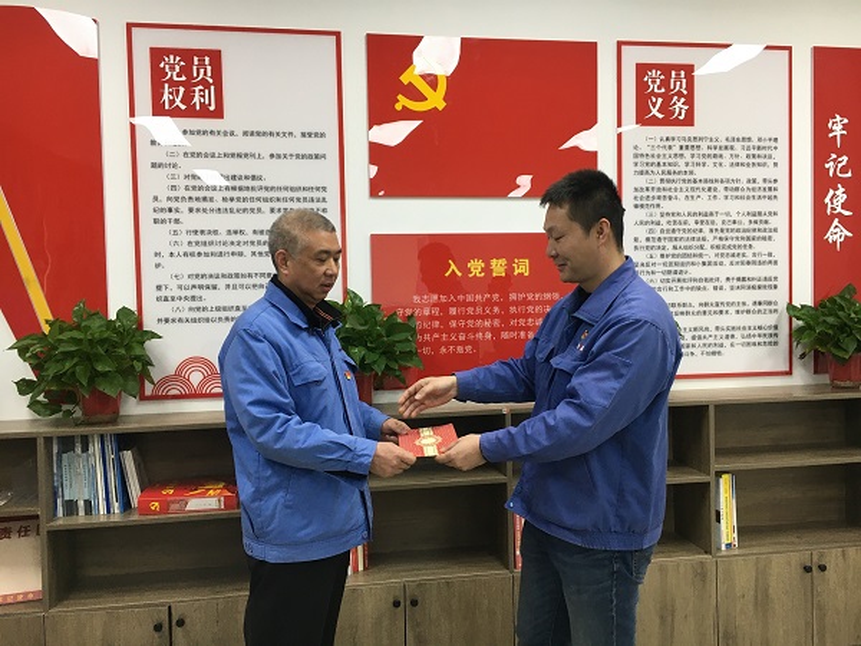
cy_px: 323
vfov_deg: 48.2
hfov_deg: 61.7
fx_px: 721
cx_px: 430
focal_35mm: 29
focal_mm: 4.15
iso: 40
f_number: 2.2
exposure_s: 1/33
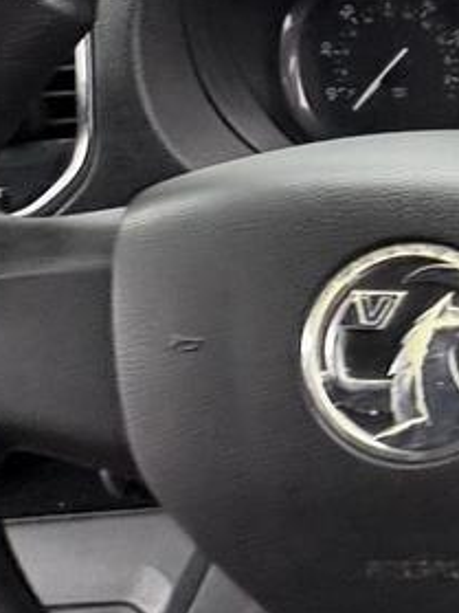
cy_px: 235
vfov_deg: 41.8
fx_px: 796
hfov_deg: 23.4
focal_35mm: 45
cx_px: 742
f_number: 2.2
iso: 200
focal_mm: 2.22
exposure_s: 1/83
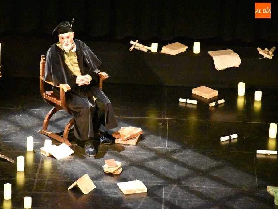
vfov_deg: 7.5
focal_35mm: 197
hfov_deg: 10.0
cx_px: 115
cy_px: 105
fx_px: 1582
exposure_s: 1/125
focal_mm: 116
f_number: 5.6
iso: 22800
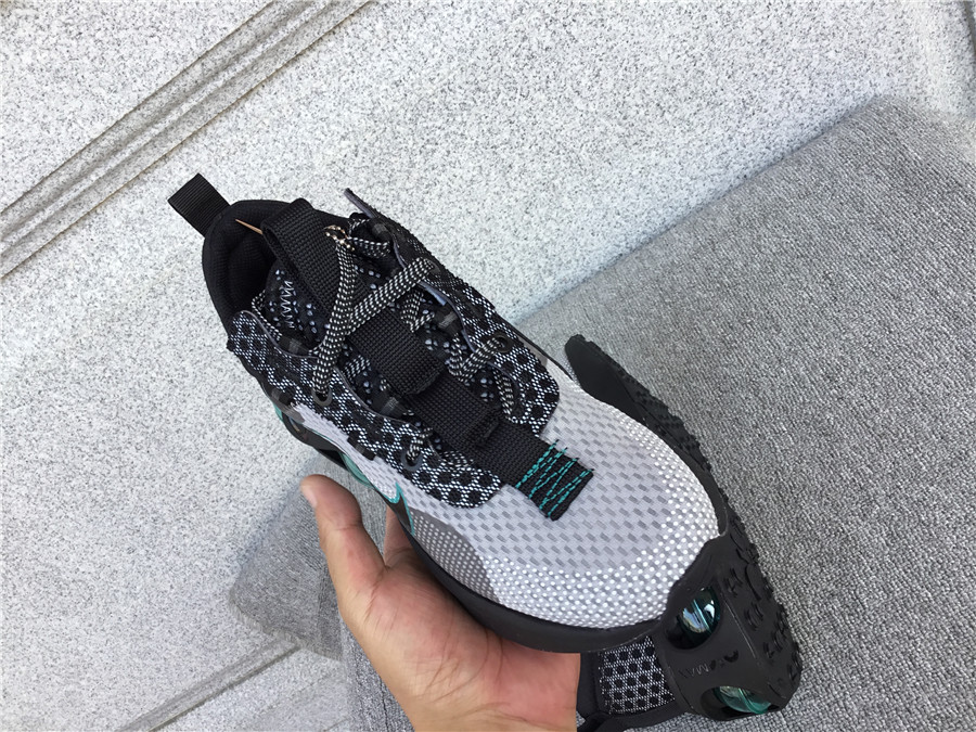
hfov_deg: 58.4
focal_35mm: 31
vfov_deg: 45.4
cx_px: 488
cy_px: 366
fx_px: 874
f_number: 2.4
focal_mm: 3.3
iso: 25
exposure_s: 1/122
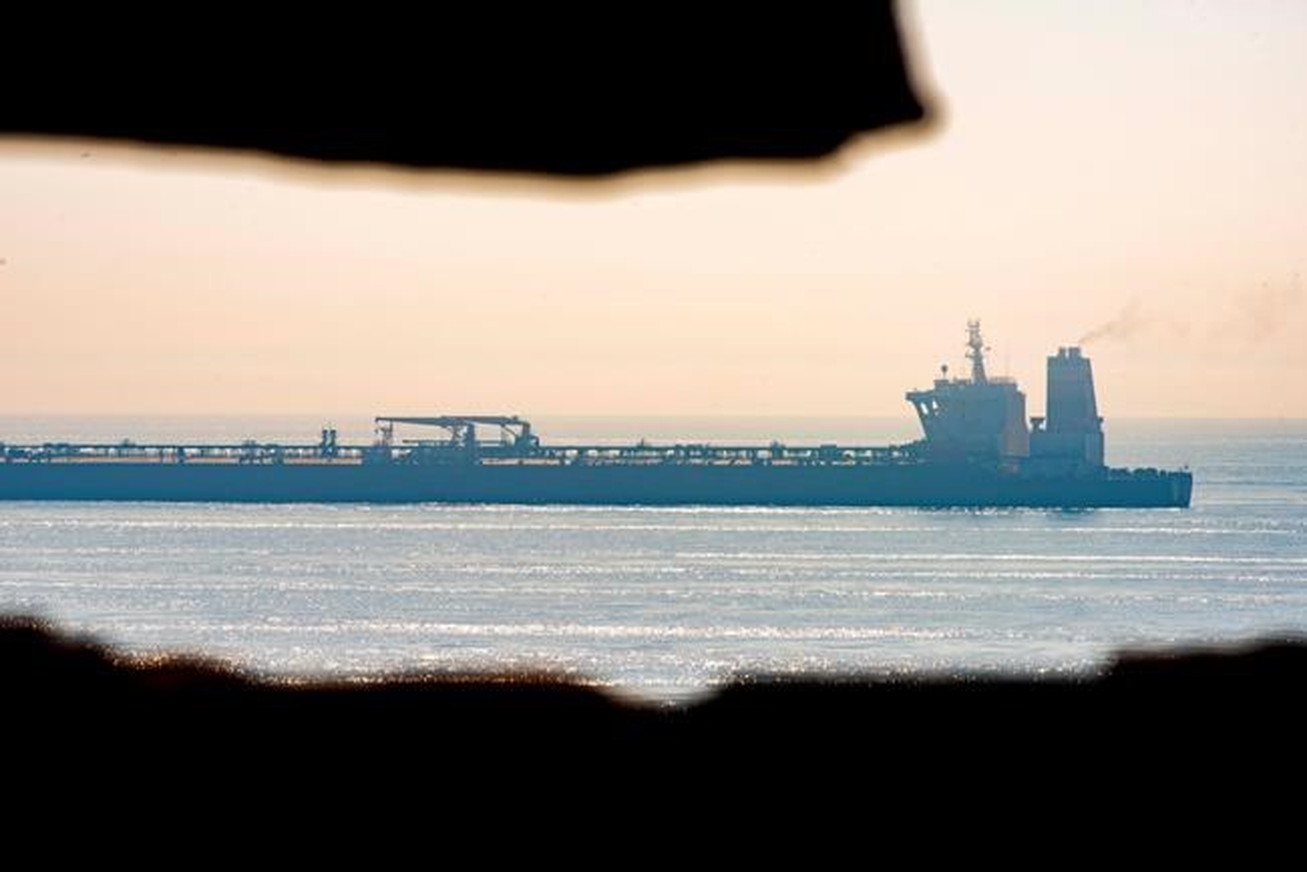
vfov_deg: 3.4
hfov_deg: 5.2
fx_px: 14528
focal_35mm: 400
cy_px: 436
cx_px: 654
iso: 200
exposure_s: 1/400
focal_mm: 400
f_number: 16
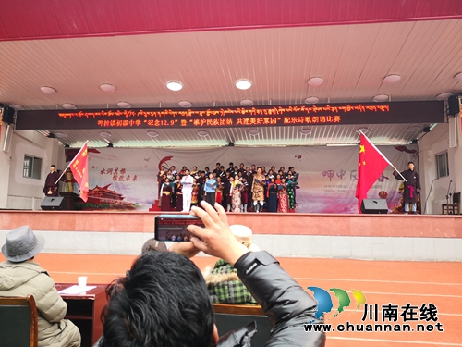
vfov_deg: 51.4
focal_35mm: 27
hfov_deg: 65.3
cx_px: 231
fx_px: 360
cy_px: 174
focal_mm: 3.95
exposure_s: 1/120
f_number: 1.6
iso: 50
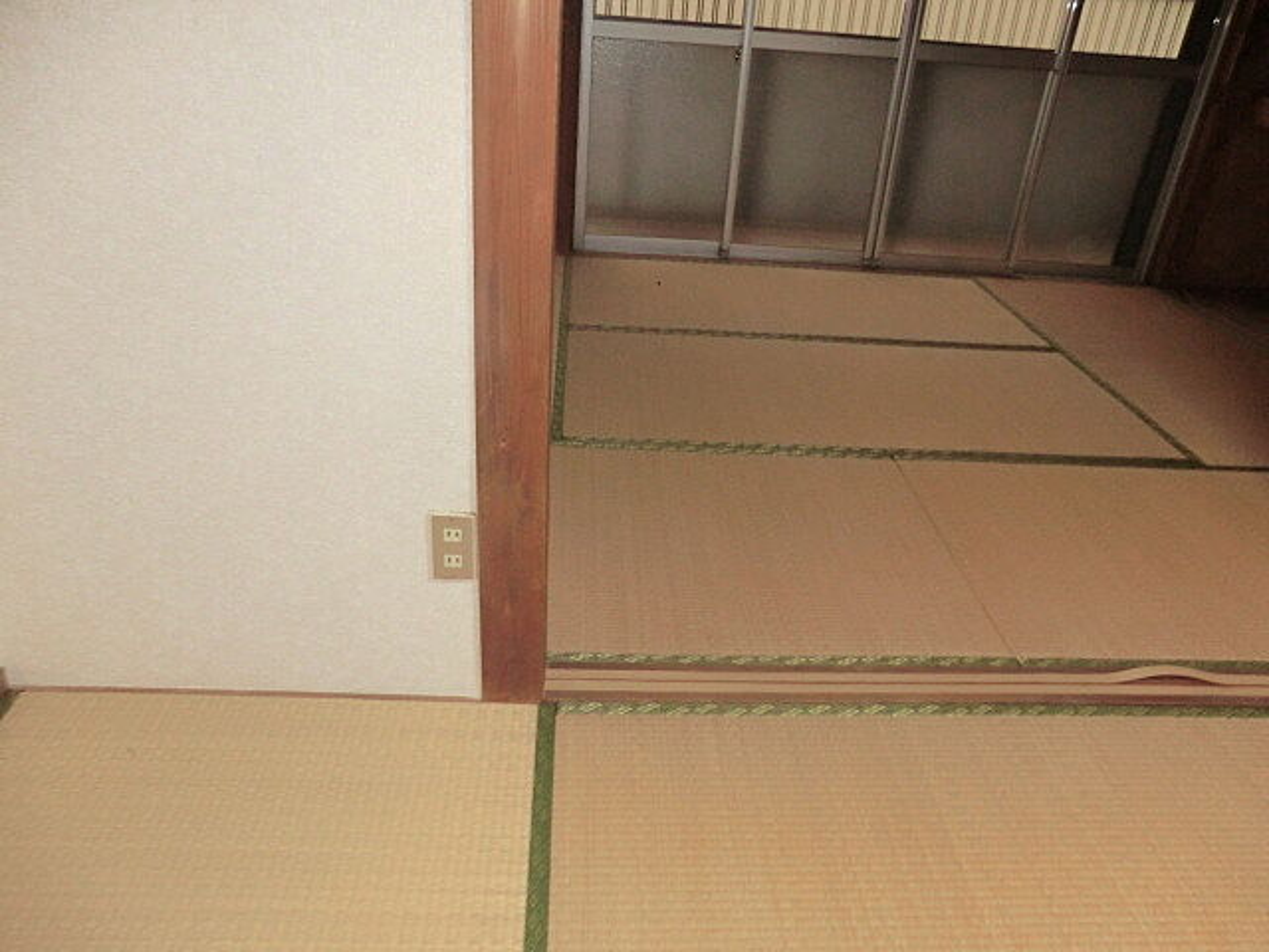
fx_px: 880
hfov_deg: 71.6
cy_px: 476
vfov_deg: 56.8
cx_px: 634
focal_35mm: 24
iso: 400
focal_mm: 4.3
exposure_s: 1/40
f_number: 3.2
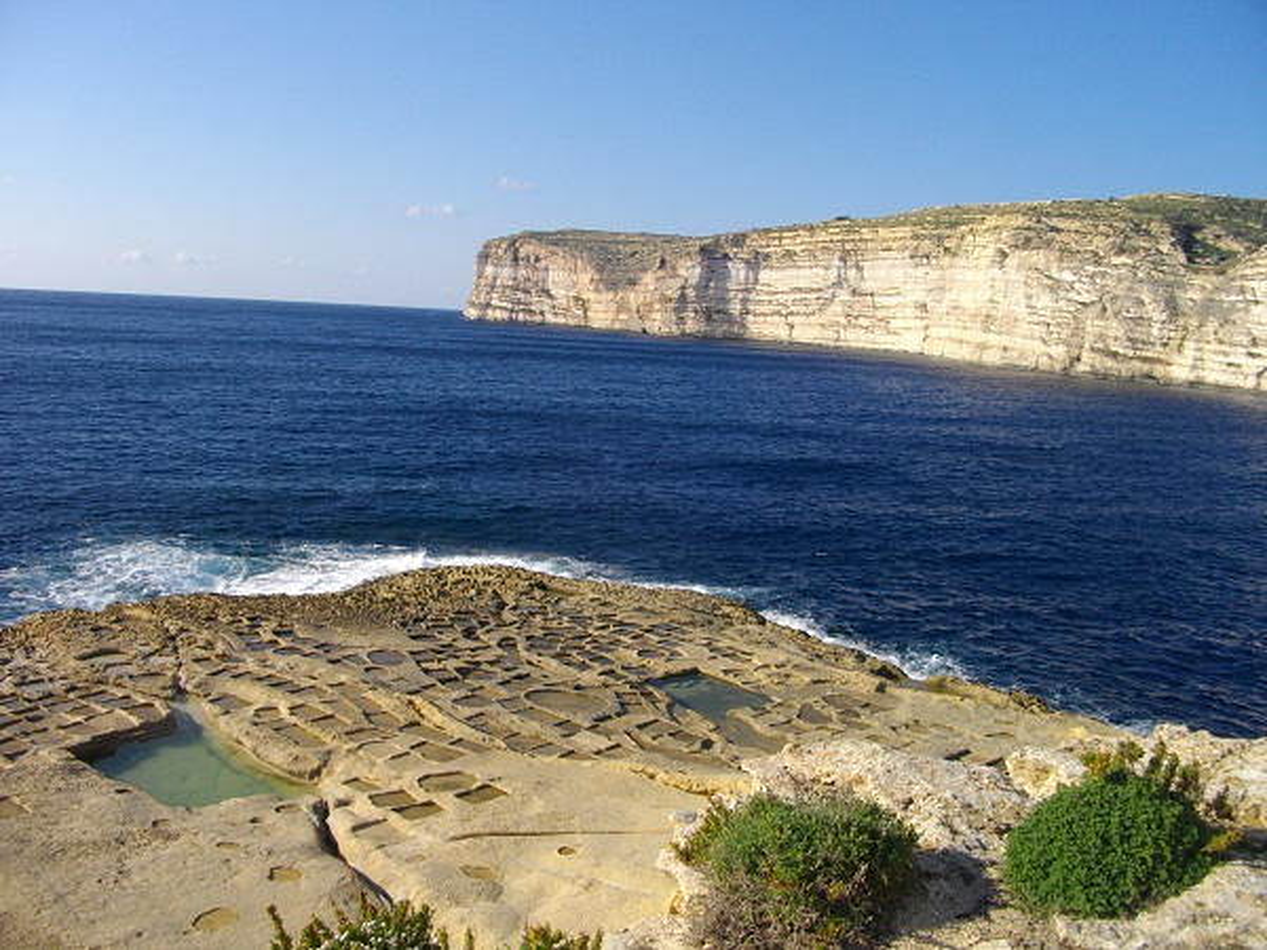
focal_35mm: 31
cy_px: 475
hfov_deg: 58.4
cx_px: 634
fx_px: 1135
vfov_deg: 45.4
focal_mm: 5.7
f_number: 8.8
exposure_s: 1/200
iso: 100
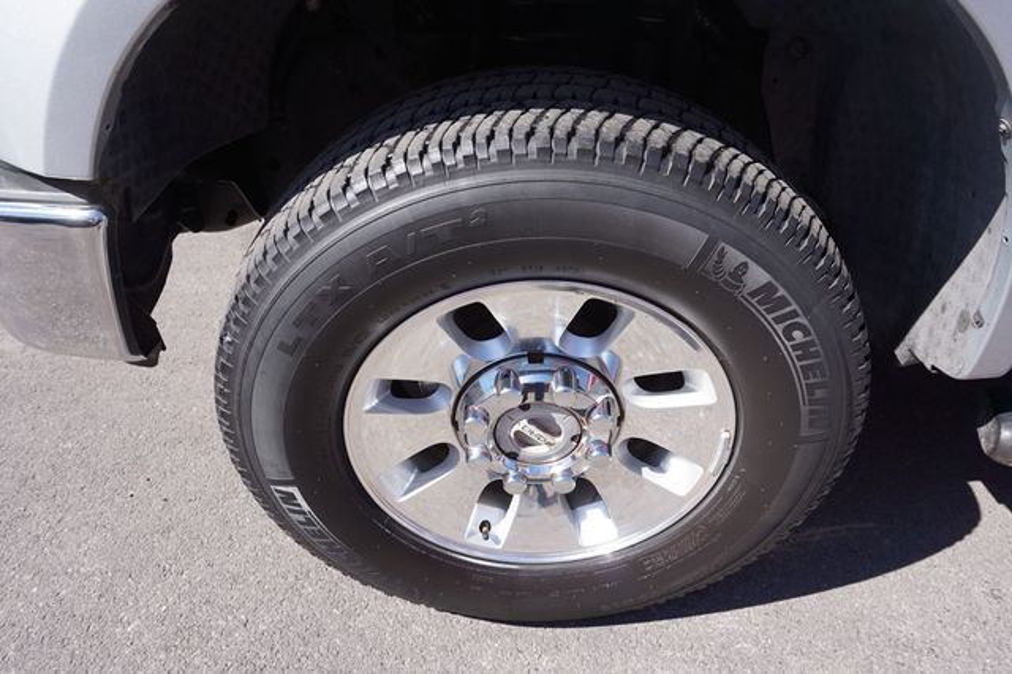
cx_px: 506
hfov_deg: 73.8
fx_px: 674
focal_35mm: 24
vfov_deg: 53.1
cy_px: 337
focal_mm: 16
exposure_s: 1/200
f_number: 6.3
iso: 100
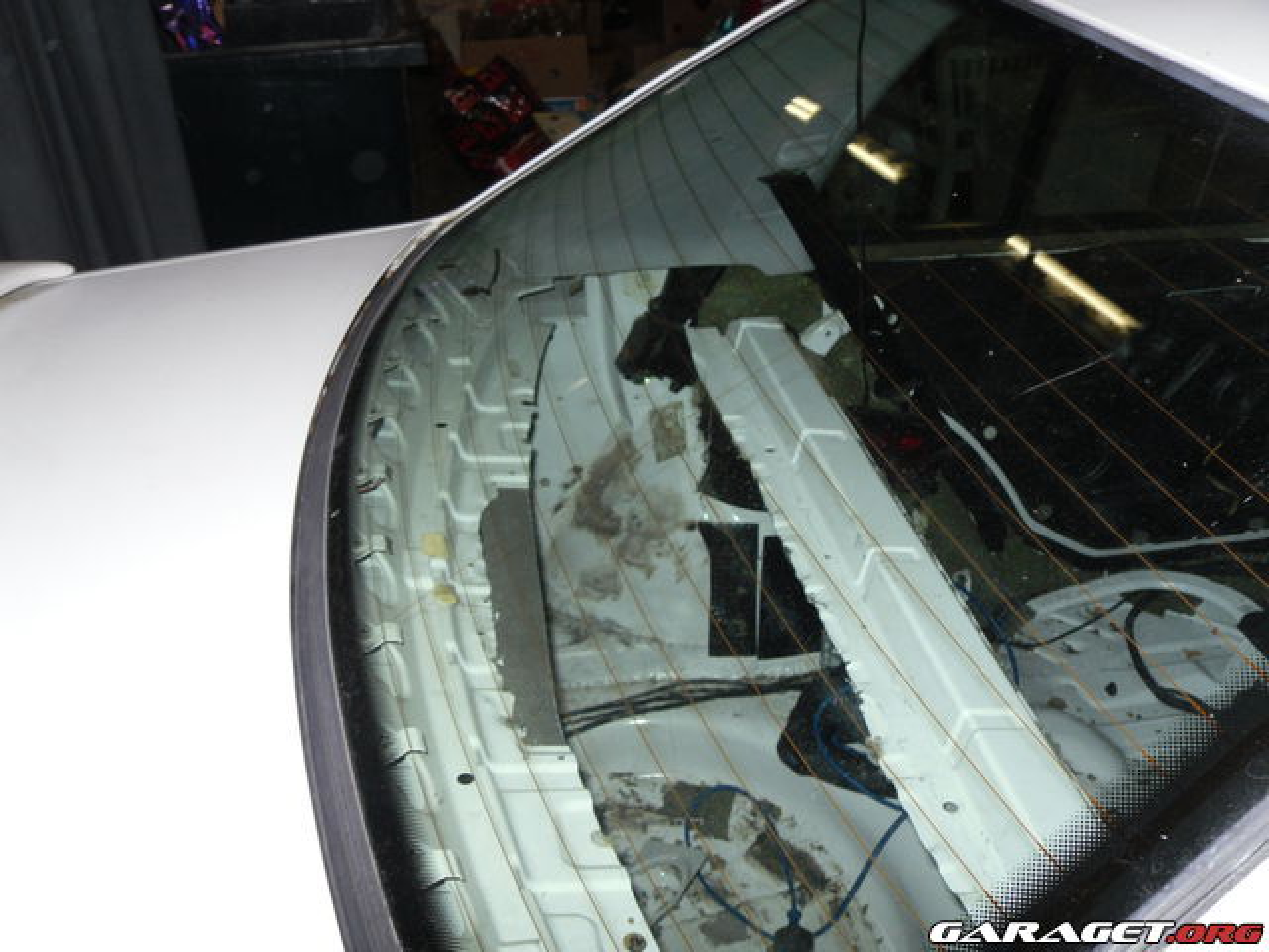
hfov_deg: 52.6
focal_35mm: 35
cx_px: 634
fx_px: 1283
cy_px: 476
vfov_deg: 40.7
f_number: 3.5
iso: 100
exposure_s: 1/45
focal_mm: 6.3
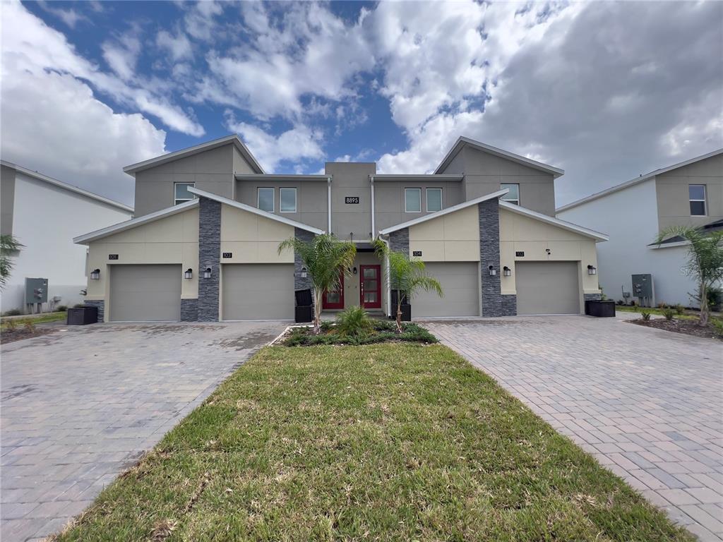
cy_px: 271
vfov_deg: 89.9
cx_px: 362
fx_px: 272
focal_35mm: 13
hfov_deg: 106.2
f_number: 1.8
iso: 32
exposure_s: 1/723
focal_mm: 1.57
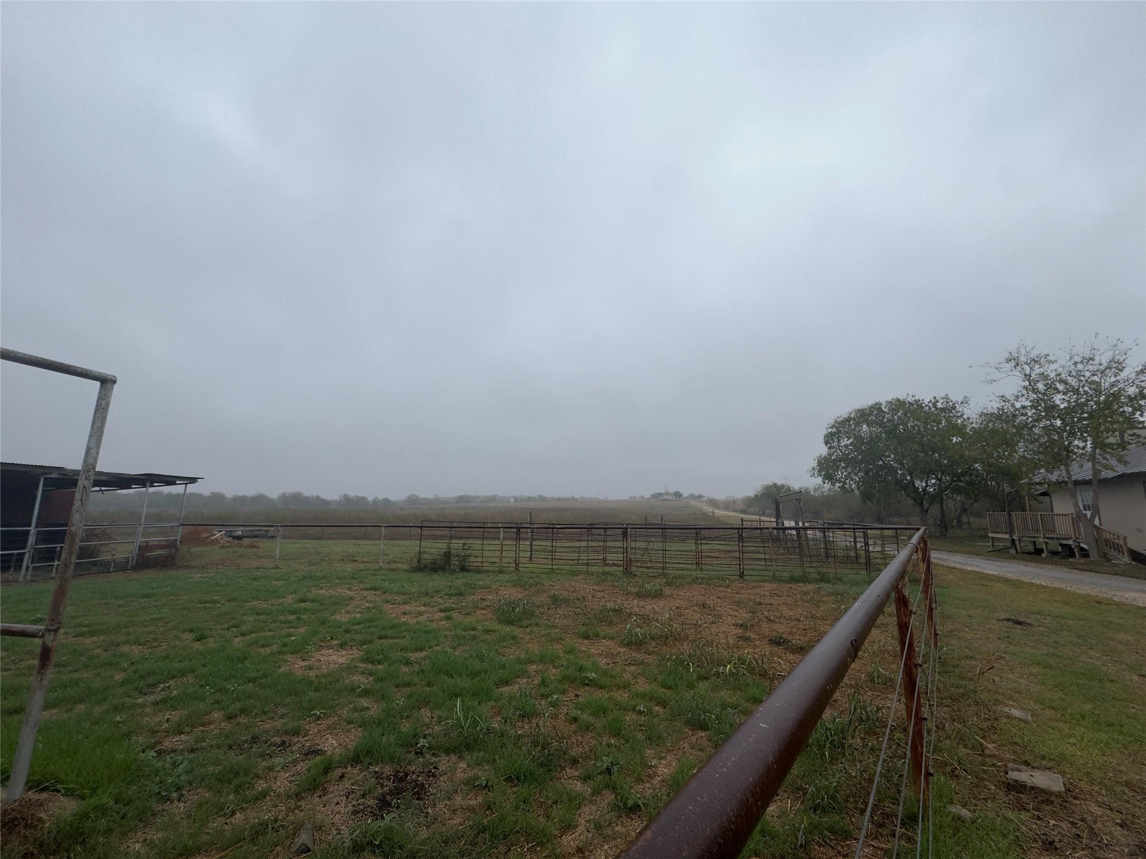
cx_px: 573
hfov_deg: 102.1
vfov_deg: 85.7
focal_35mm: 14
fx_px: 463
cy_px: 430
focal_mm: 2.22
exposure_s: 1/1236
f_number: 2.2
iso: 50
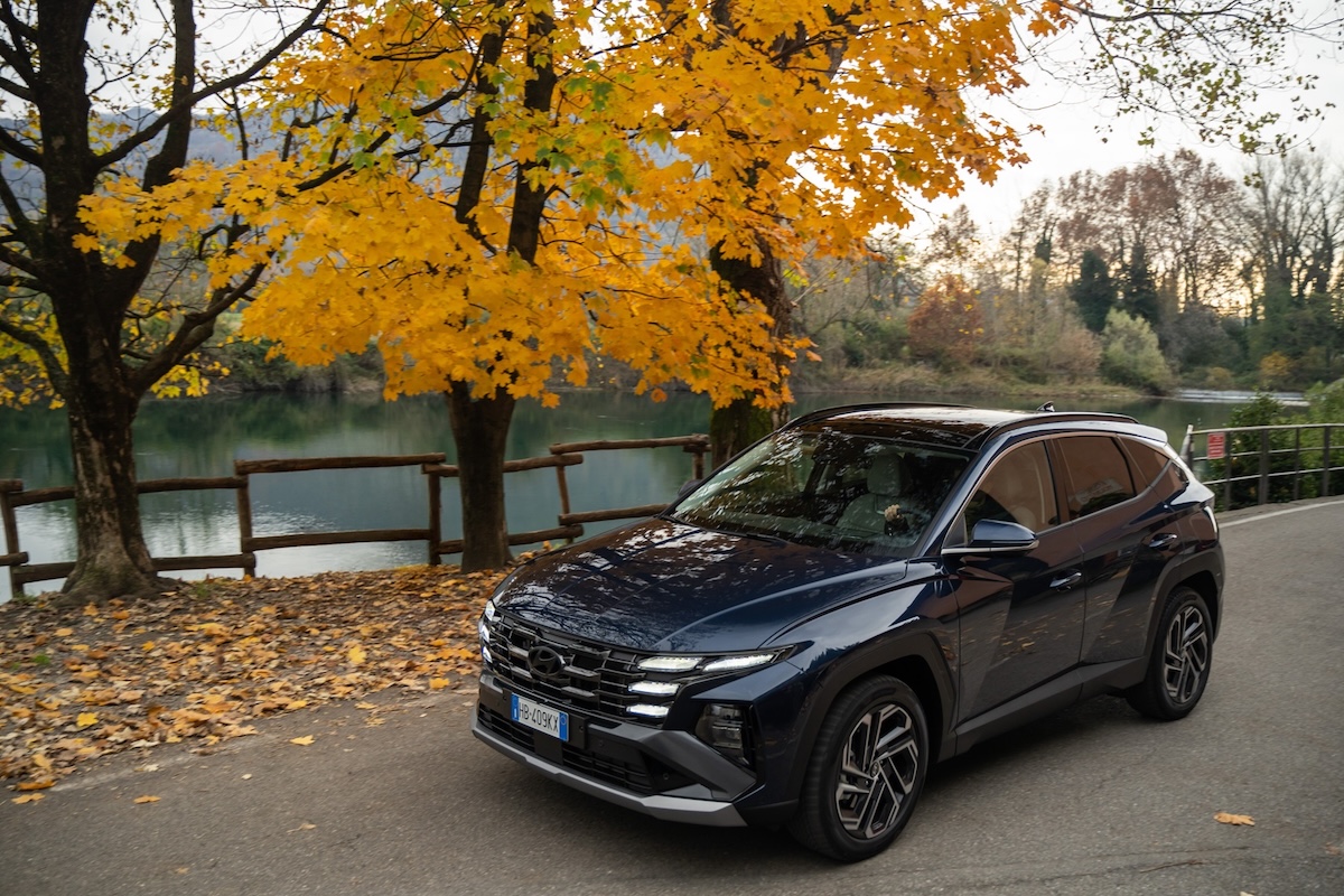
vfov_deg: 43.6
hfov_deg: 61.9
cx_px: 672
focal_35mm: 30
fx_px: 1120
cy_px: 448
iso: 320
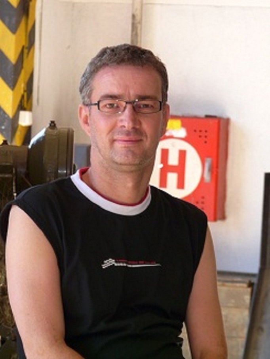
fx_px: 1861
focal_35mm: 179
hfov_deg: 8.3
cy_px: 180
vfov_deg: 11.0
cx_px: 135
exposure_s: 1/60
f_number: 3.6
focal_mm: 29.4
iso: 100
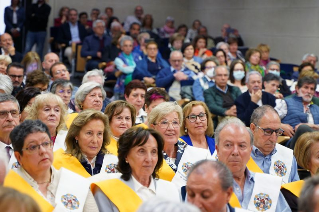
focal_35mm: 112
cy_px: 106
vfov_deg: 12.2
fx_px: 992
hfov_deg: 18.3
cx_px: 160
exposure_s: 1/40
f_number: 2.8
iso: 1600
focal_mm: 75
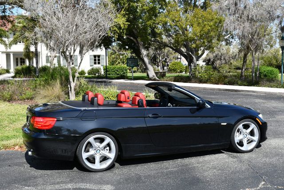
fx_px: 379
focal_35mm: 48
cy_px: 95
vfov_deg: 28.1
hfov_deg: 41.1
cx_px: 142
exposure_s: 1/250
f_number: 8
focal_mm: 24
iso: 110
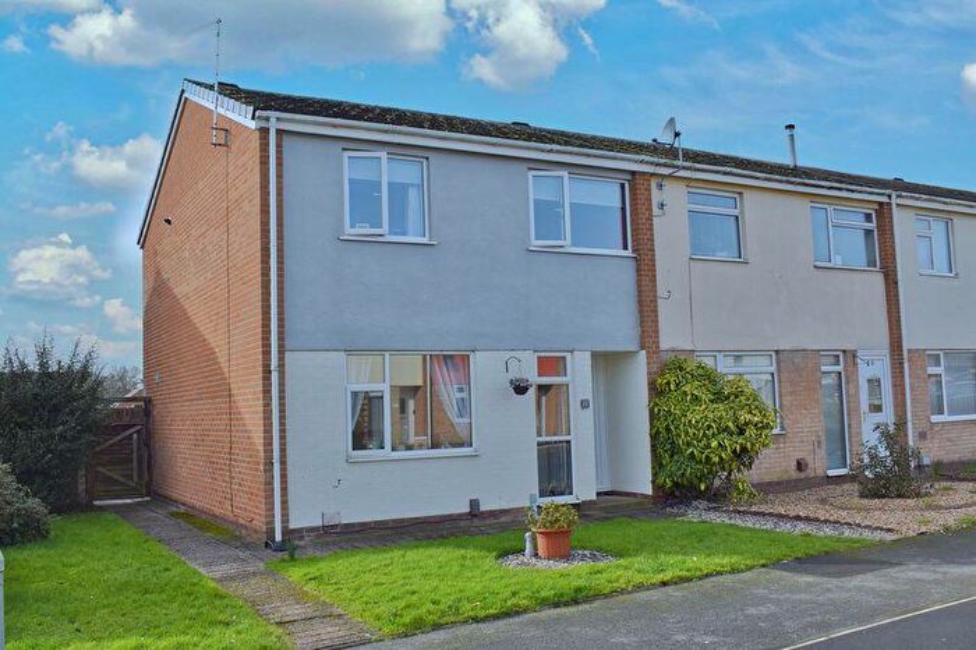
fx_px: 894
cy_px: 325
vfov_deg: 39.9
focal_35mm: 33
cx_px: 488
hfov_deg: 57.2
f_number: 8
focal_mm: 22
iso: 110
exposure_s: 1/250
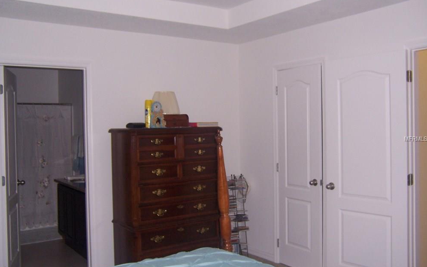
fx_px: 419
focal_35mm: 36
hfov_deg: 54.0
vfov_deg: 35.3
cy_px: 139
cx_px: 210
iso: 140
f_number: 2.8
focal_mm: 5.5
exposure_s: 1/60
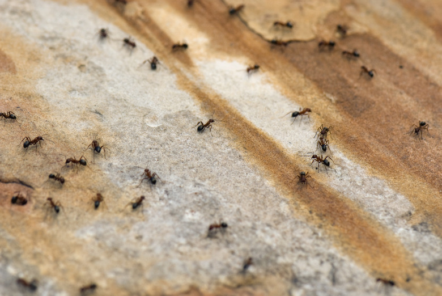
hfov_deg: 13.0
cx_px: 221
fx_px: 1936
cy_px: 148
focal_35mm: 158
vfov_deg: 8.7
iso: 160
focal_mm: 105
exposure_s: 1/125
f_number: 6.3
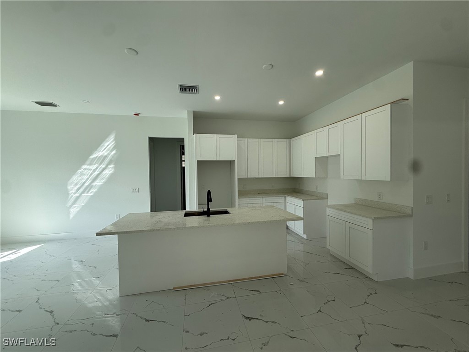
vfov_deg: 85.7
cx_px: 234
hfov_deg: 102.1
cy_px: 176
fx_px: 190
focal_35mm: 14
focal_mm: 2.22
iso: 64
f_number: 2.2
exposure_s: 1/120
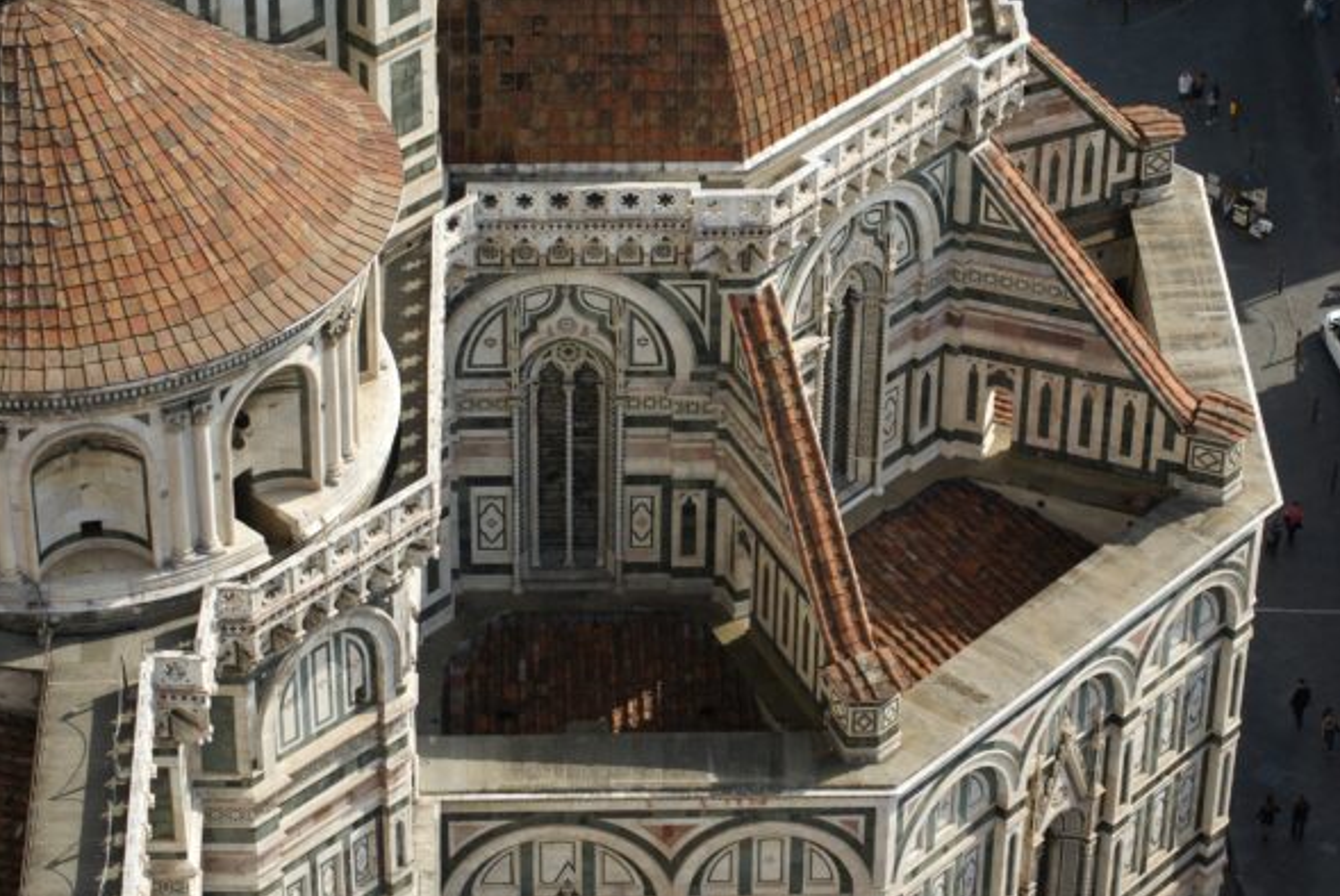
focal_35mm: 107
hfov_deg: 19.1
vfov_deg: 12.8
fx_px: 3987
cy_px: 443
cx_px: 676
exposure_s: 1/160
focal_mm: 70
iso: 100
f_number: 9
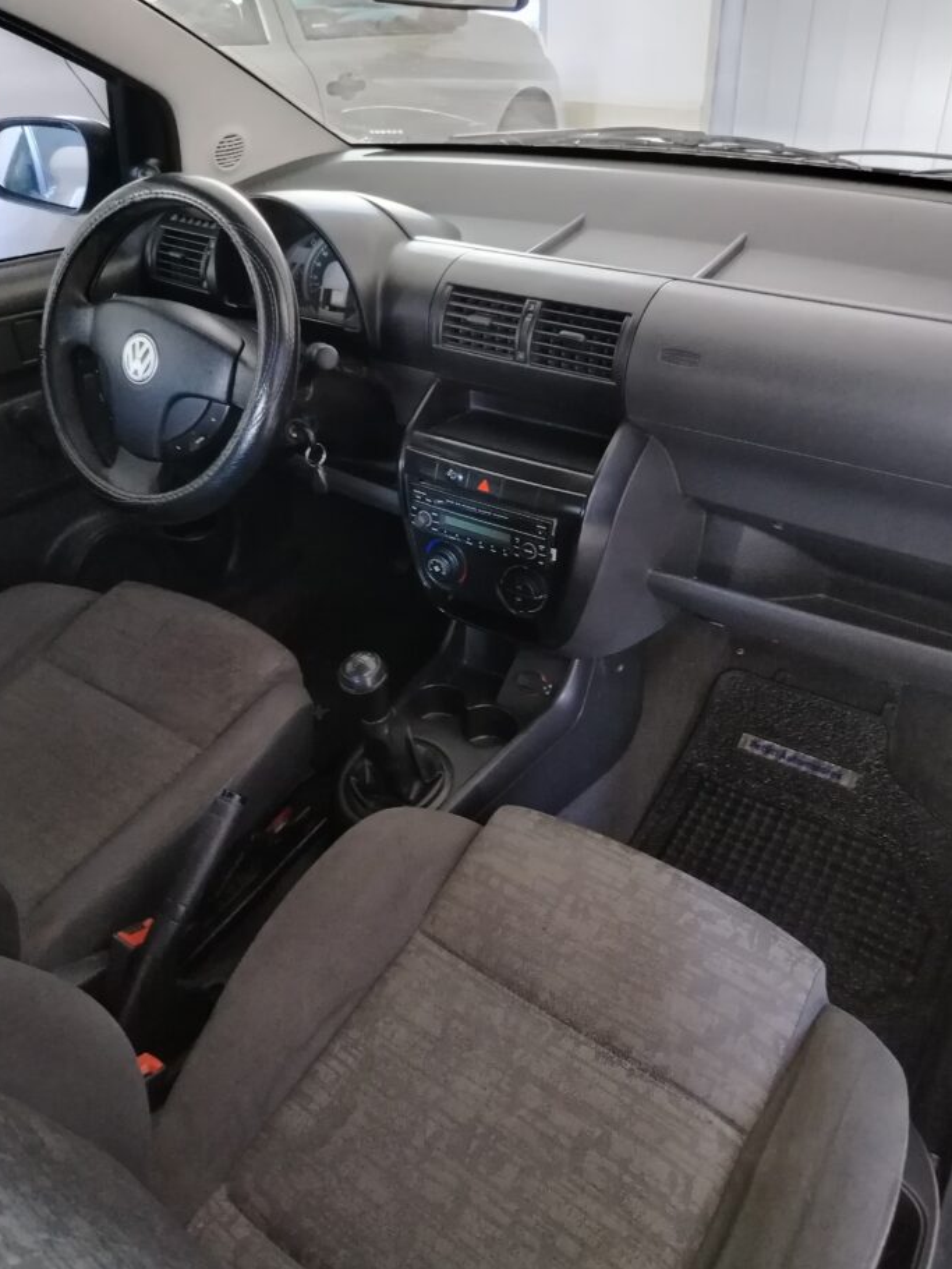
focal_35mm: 27
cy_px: 579
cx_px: 431
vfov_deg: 65.2
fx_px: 990
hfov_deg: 51.3
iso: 2934
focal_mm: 5.25
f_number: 1.75
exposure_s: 1/25
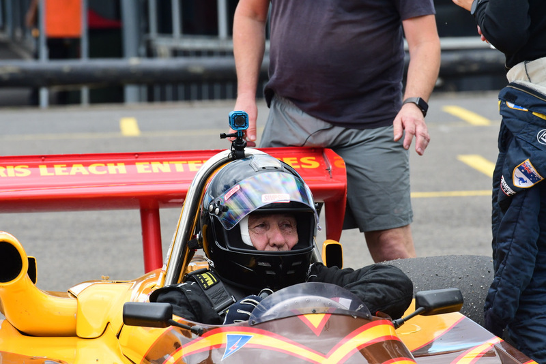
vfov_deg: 4.6
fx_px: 4551
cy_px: 182
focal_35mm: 300
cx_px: 273
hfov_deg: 6.9
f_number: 11
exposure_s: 1/500
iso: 1250
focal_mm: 200
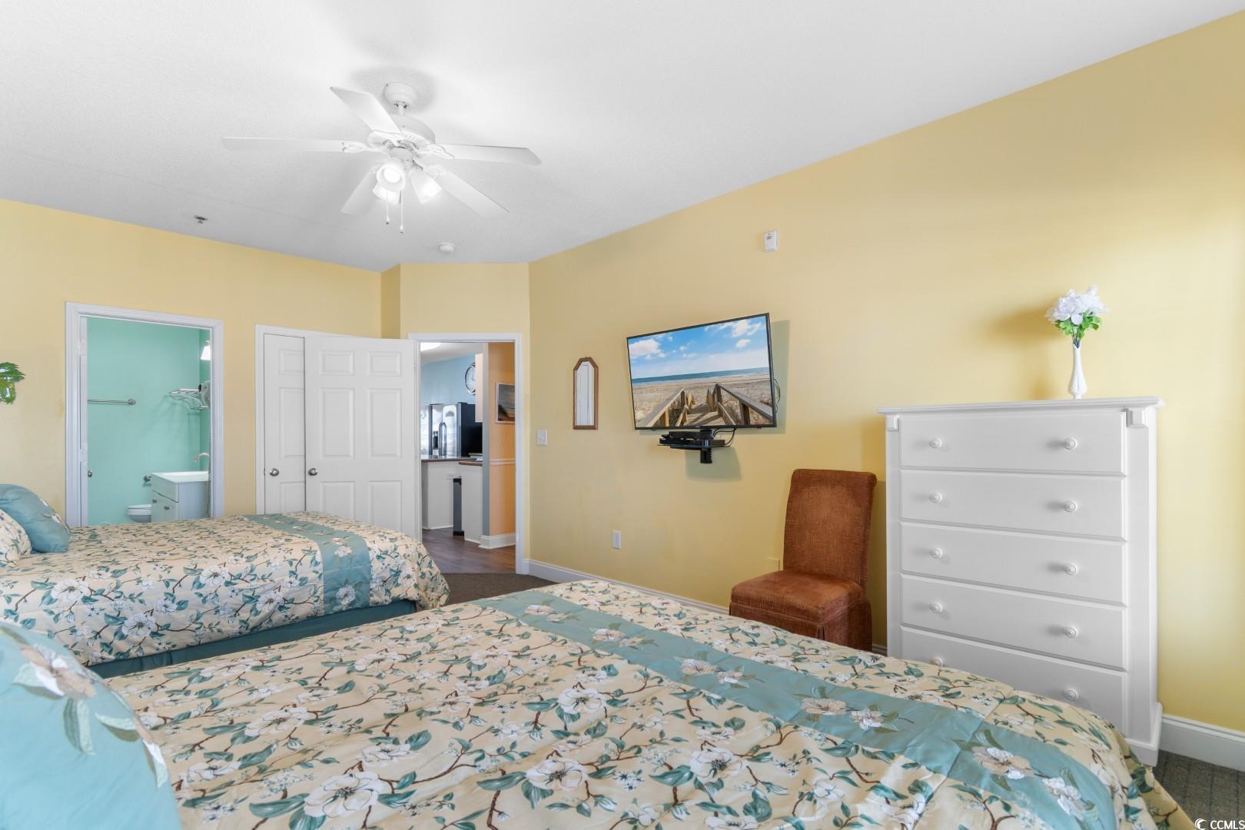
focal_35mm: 16
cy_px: 415
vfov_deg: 73.7
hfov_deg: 96.7
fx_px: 553
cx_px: 622
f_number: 4.8
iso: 100
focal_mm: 11
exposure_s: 1/4
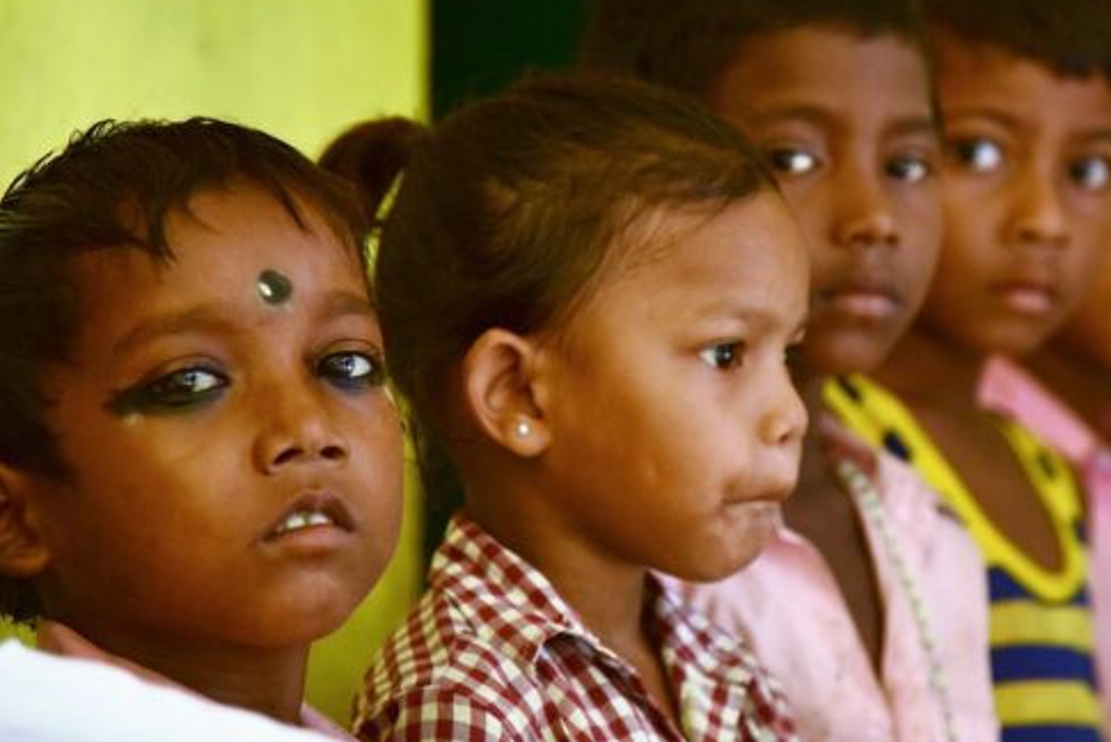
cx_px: 806
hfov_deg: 10.8
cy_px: 228
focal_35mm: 190
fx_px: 5867
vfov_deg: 7.2
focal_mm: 120
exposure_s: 1/400
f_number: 4
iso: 360
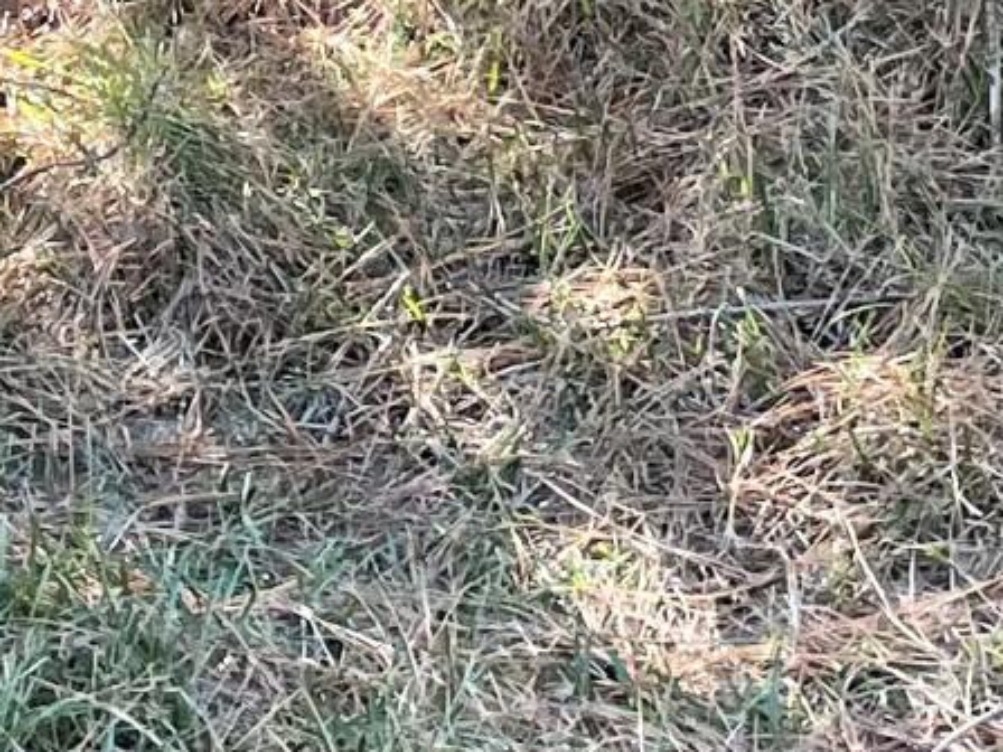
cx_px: 672
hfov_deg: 11.3
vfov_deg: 8.0
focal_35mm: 174
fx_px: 5042
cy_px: -922
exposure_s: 1/121
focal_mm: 4.2
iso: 50
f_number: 1.6
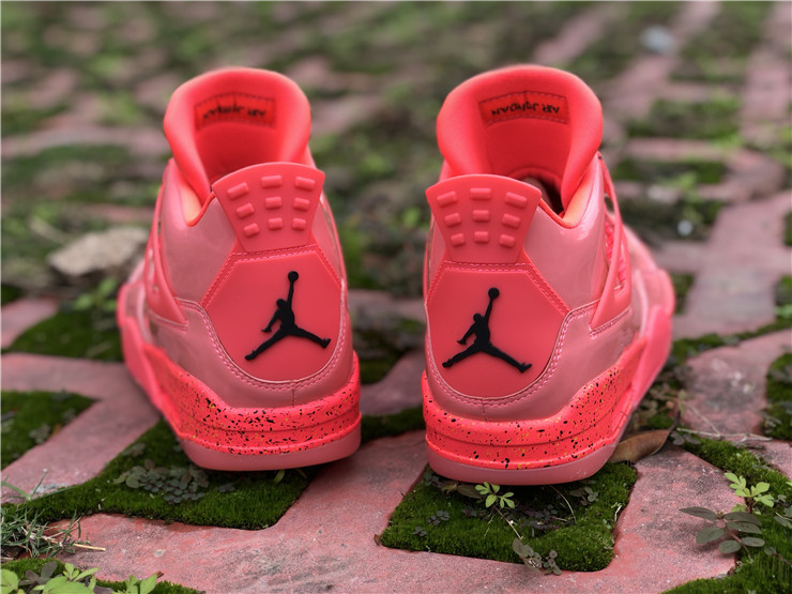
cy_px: 297
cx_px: 396
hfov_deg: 36.8
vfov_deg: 28.0
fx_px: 1190
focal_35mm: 52
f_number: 2.4
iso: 16
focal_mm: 6
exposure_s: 1/176
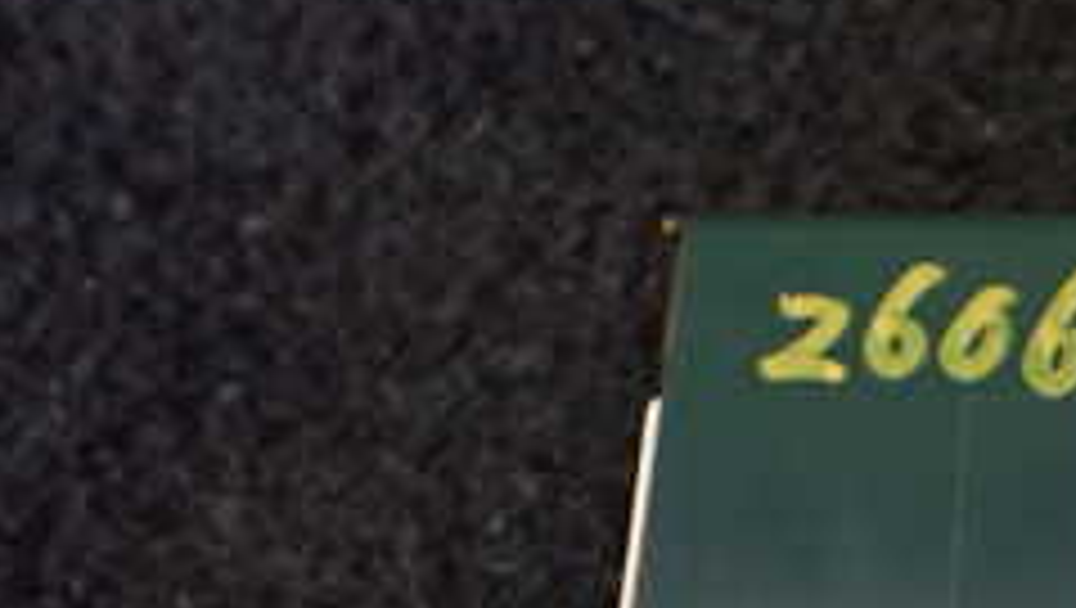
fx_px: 2342
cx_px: 1328
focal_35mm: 82
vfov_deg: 14.0
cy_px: 874
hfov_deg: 23.4
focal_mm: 5.4
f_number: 2.3
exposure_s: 1/125
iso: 500
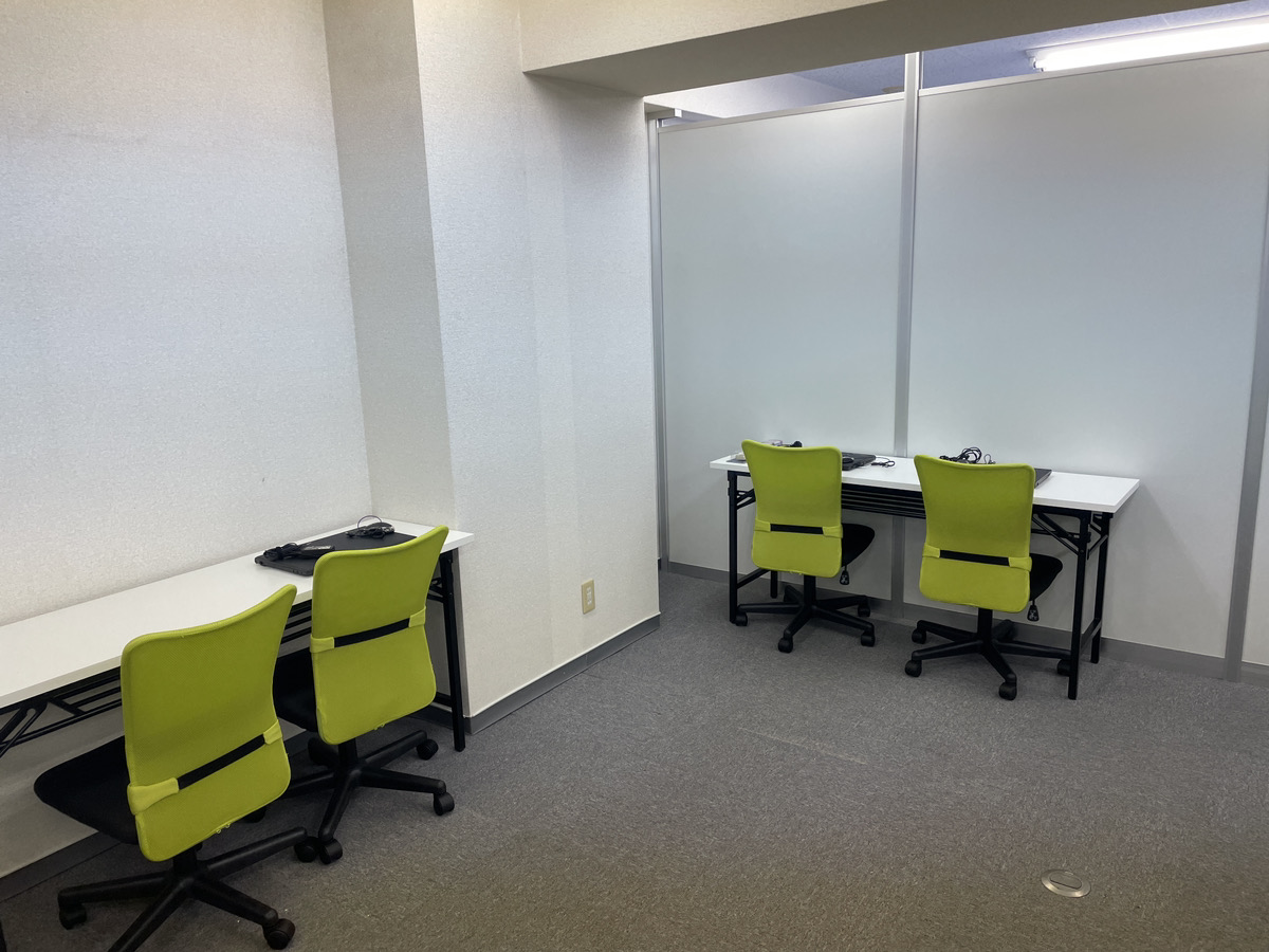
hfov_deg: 67.3
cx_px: 634
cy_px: 476
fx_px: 953
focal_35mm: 26
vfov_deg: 53.1
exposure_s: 1/120
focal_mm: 4.2
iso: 50
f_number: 1.6
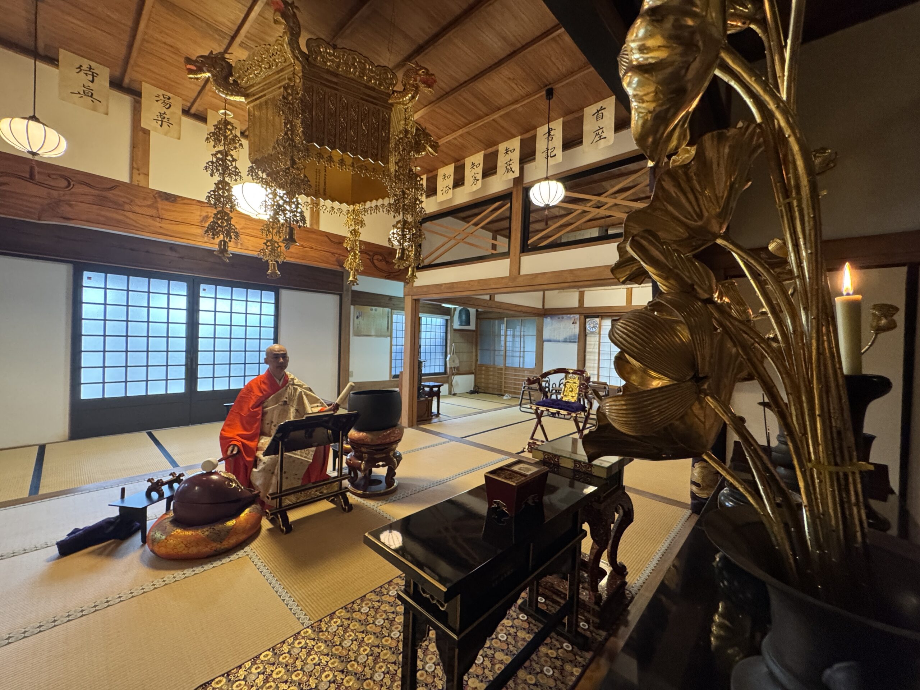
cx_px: 460
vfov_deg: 85.7
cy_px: 345
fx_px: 372
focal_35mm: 14
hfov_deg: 102.1
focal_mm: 2.22
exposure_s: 1/60
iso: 400
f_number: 2.2
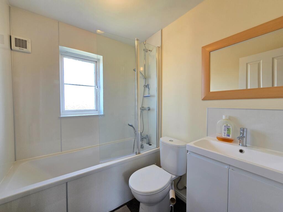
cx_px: 142
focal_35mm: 13
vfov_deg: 89.9
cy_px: 106
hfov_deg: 106.2
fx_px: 106
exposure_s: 1/100
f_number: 2.2
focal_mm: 2.2
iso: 100
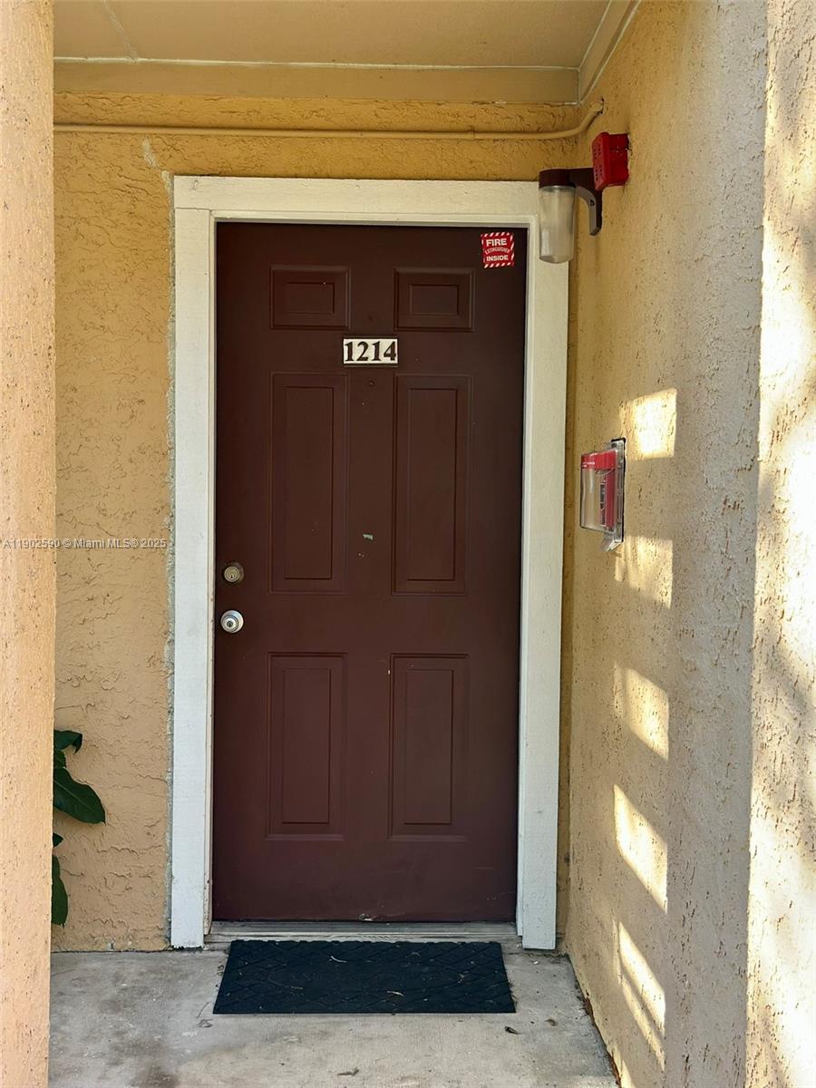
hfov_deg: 30.3
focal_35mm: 48
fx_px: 1509
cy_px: 544
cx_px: 408
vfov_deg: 39.7
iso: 80
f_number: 1.78
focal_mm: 6.86
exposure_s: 1/501
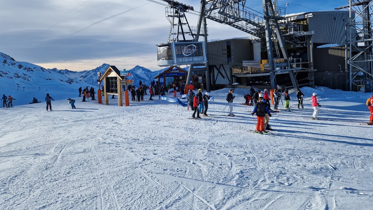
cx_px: 185
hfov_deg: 71.9
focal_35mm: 26
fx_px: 257
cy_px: 77
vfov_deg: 44.0
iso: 50
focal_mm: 5.4
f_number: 1.8
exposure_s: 1/1772
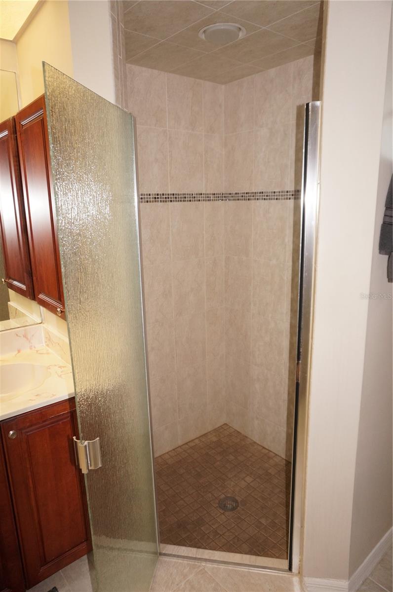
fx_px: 394
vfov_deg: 73.8
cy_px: 296
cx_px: 196
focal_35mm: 24
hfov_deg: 53.0
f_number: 4
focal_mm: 16
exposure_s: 1/160
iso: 800
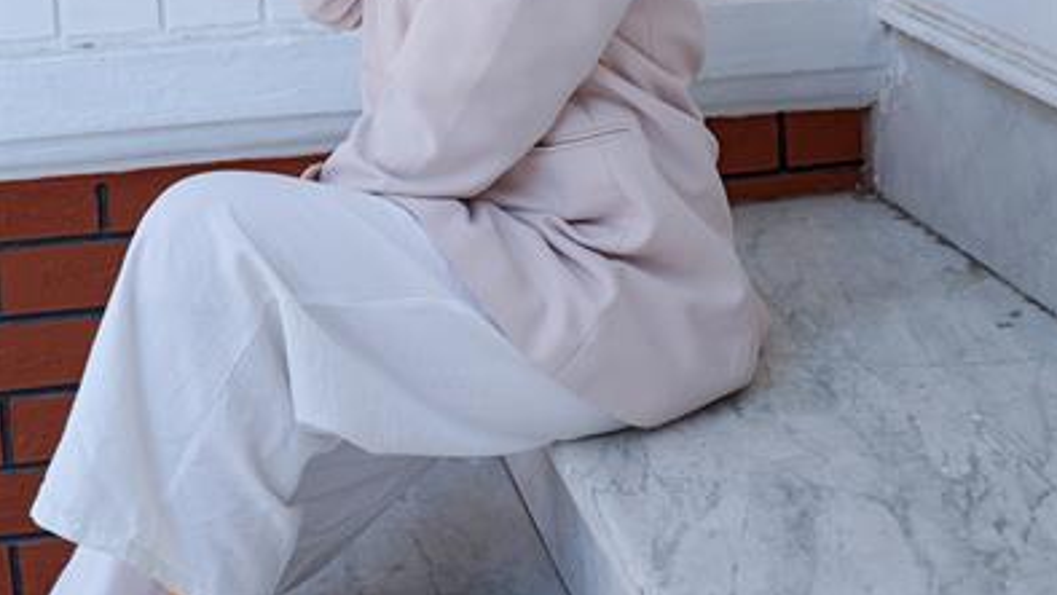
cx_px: 534
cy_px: -55
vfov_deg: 14.6
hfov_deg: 26.2
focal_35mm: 81
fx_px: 2271
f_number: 5.6
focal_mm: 70
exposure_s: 1/240
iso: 320
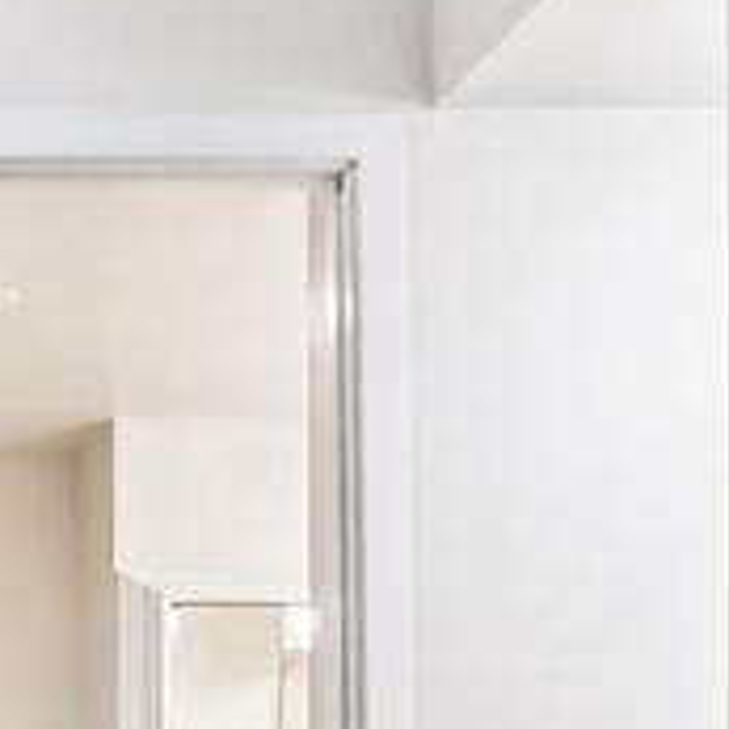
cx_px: -544
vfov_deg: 14.0
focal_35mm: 117
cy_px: 1091
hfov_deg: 13.5
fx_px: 2777
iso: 500
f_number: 8
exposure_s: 1/10
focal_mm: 11
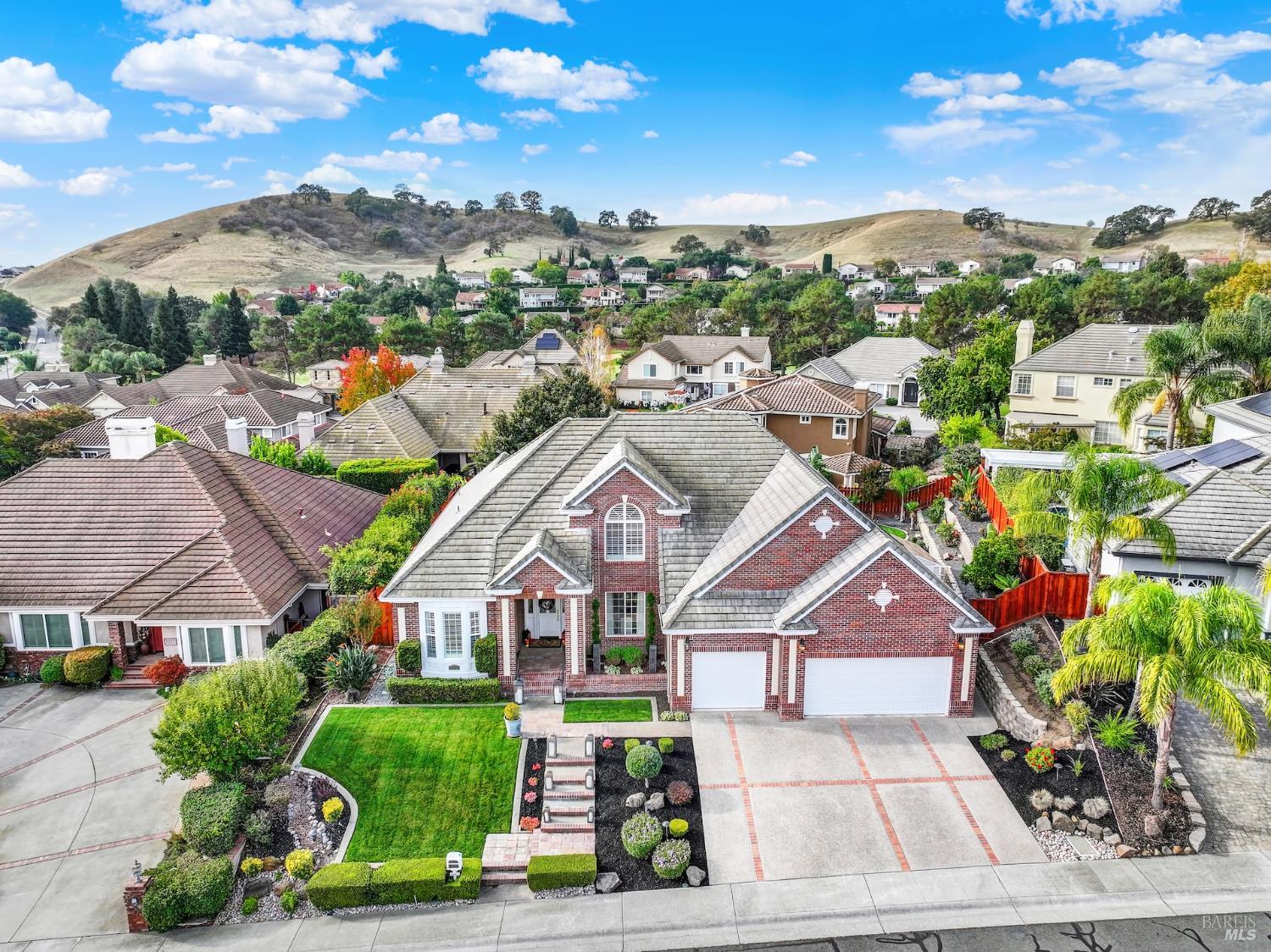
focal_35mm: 24
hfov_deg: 71.6
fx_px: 881
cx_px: 636
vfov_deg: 56.8
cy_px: 476
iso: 410
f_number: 2.8
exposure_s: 1/1250
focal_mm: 12.3
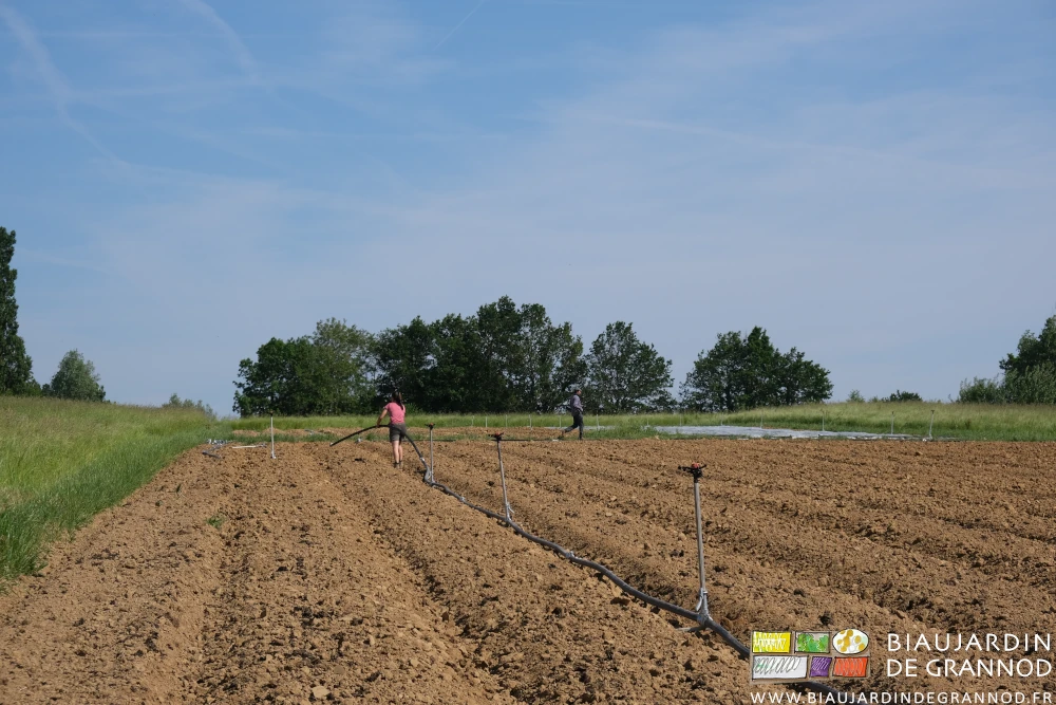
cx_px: 528
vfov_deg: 17.3
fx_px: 2318
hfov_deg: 25.7
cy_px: 352
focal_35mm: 79
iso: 160
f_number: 8
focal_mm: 52.7
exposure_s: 1/480
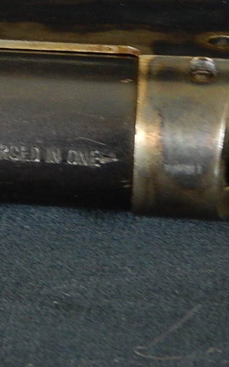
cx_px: -141
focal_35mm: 189
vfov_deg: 11.1
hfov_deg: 6.8
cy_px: 121
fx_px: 1887
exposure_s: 1/10
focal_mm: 12.3
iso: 400
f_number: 4.1
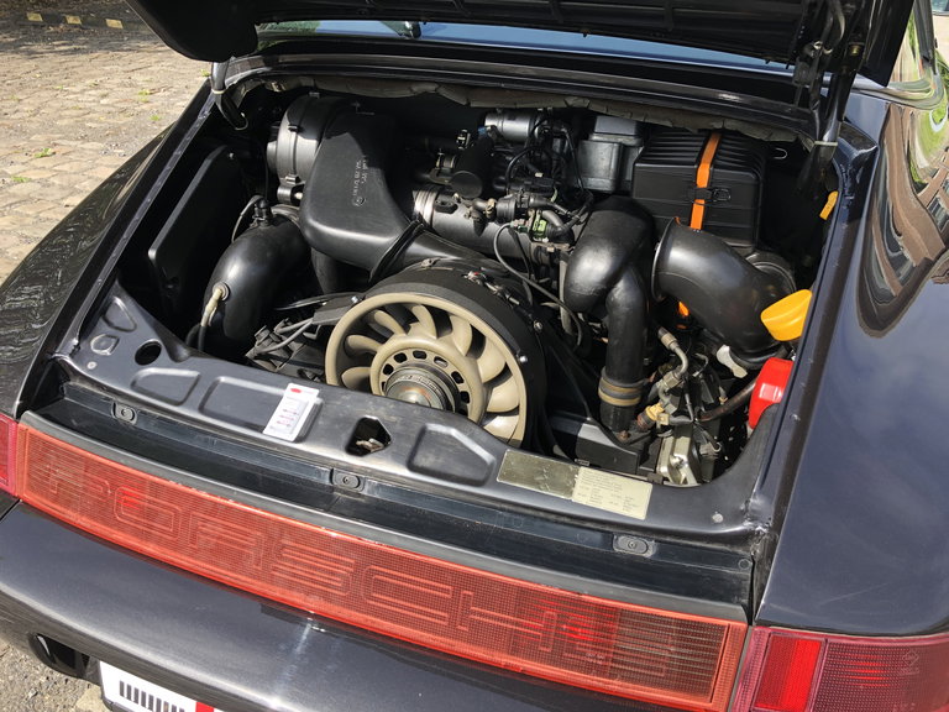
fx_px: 768
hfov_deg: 63.4
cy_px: 356
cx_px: 474
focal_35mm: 28
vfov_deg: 49.7
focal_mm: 3.99
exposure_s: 1/426
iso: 20
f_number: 1.8
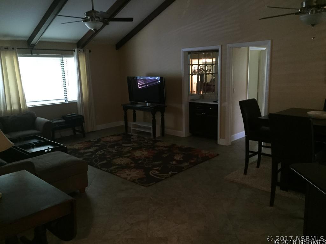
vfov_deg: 48.2
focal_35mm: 29
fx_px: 273
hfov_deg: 61.7
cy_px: 122
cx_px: 163
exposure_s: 1/15
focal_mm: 4.15
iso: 320
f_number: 2.2
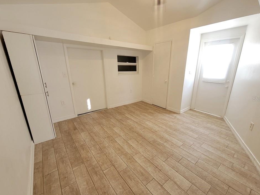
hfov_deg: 101.9
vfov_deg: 85.7
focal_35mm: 14
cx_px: 139
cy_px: 99
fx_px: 105
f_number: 2.2
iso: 160
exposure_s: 1/60
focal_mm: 2.2
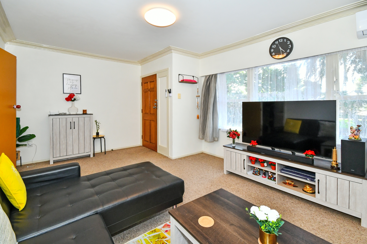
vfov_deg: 77.3
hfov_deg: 100.4
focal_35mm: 15
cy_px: 122
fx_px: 153
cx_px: 184
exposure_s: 1/40
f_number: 10
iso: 800
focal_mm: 10
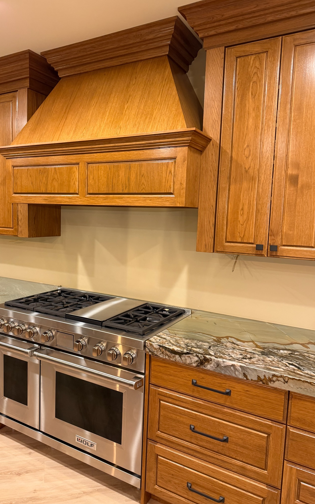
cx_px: 132
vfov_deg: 70.4
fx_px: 357
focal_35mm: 26
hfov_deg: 47.4
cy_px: 252
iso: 400
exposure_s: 1/60
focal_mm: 6.76
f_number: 1.78
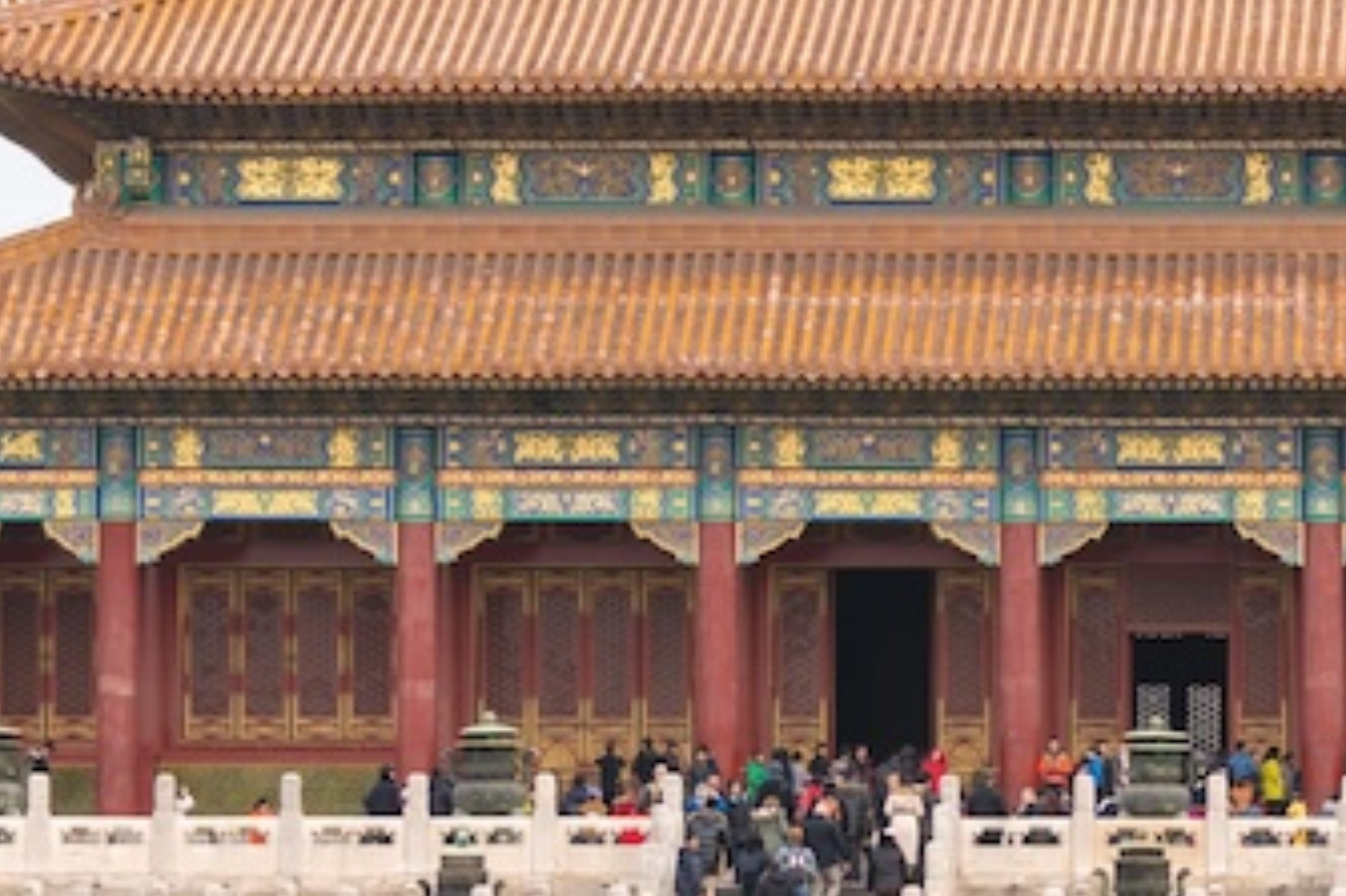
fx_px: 9380
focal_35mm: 251
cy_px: 474
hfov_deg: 8.1
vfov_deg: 5.5
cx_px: 1551
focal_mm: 70
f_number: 5
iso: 100
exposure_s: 1/125
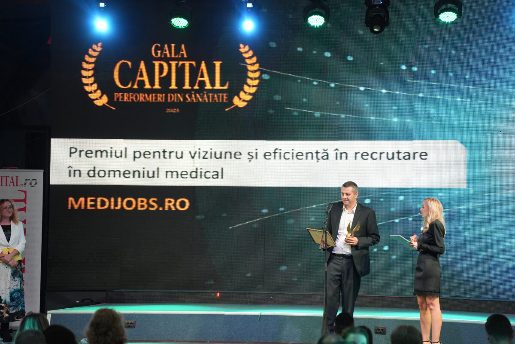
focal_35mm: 123
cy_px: 172
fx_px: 1759
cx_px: 258
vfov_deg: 11.1
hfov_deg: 16.7
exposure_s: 1/200
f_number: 3.2
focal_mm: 123
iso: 3200
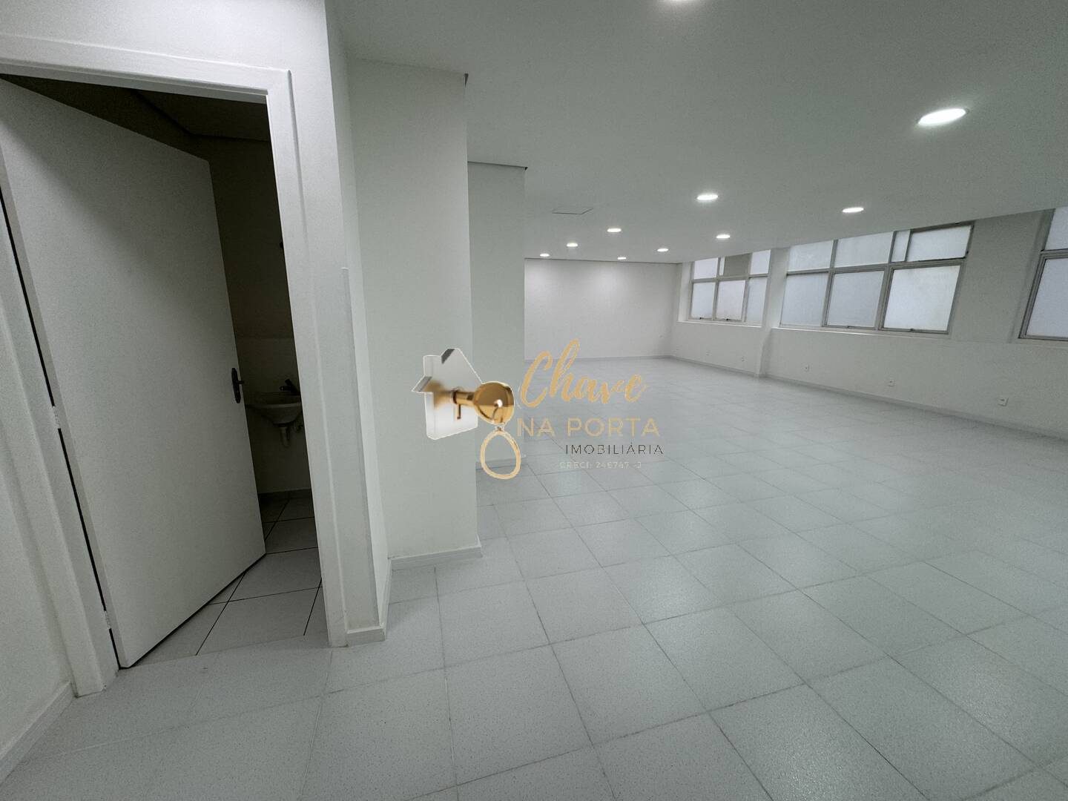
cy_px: 400
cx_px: 534
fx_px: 432
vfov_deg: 85.7
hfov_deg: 102.1
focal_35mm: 14
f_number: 2.2
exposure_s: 1/120
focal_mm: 2.22
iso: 80
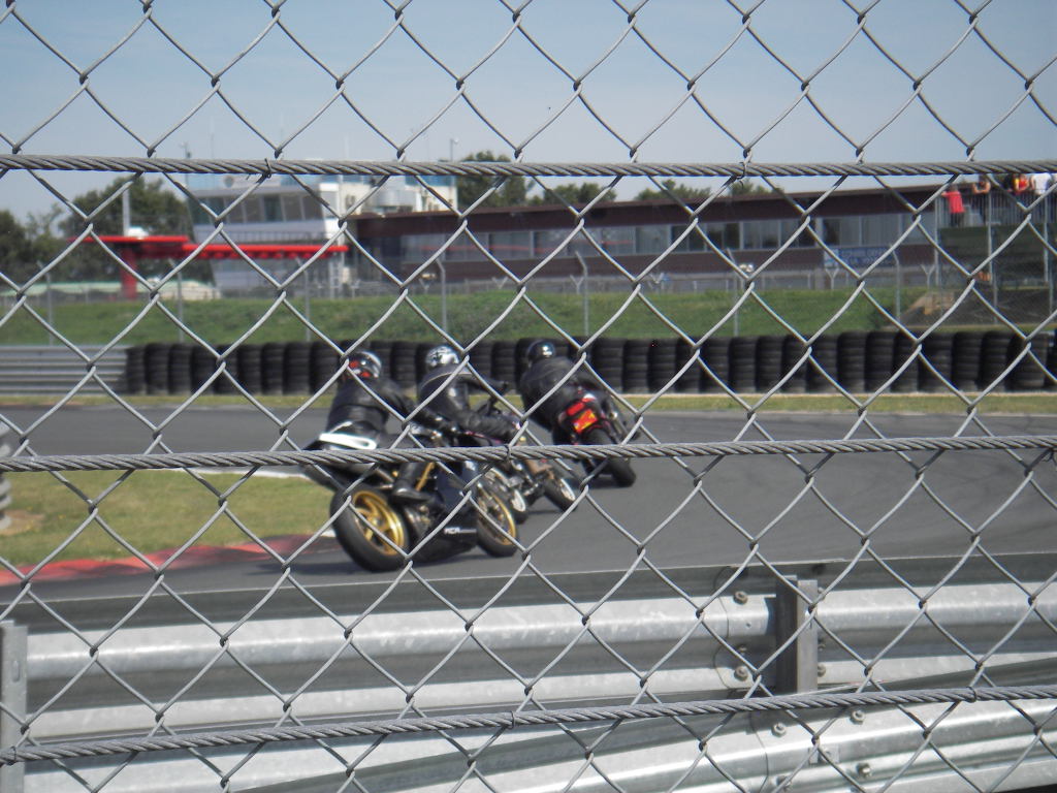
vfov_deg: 13.0
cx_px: 528
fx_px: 3481
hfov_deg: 17.3
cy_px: 396
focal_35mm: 114
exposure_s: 1/500
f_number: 4
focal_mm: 18.9
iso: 50
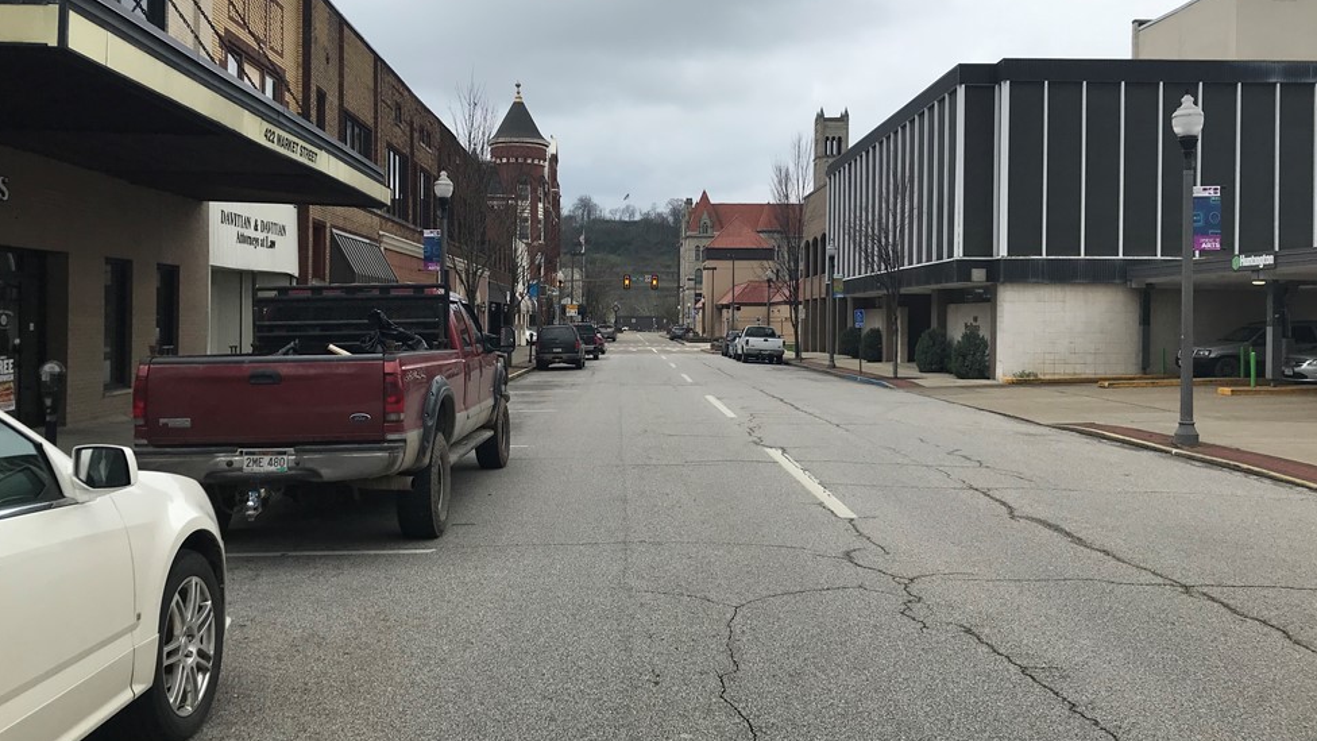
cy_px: 327
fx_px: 1117
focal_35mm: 32
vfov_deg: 36.6
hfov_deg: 61.0
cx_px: 660
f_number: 1.8
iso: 20
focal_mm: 3.99
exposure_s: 1/1389
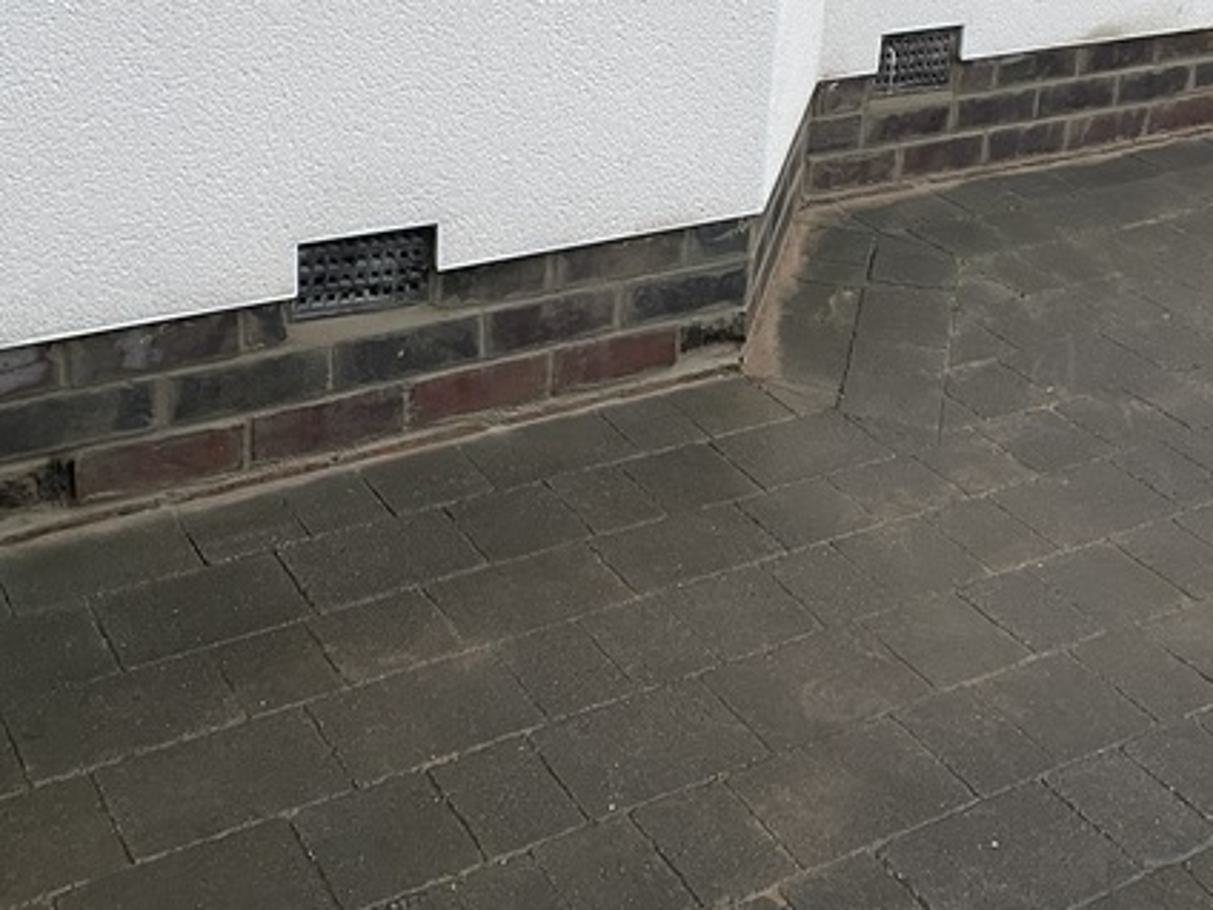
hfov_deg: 38.9
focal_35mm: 49
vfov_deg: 28.9
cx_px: 575
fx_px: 1717
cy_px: 160
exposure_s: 1/60
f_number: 1.6
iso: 320
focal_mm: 4.2
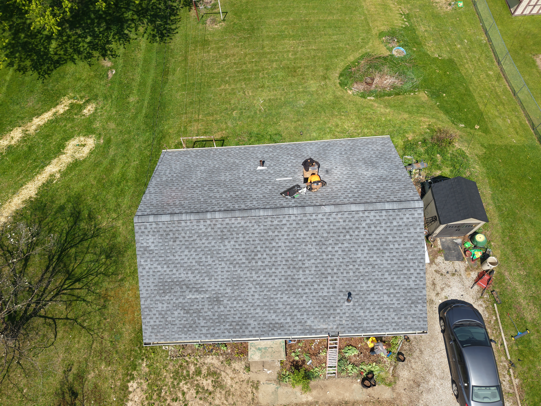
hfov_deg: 71.6
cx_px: 270
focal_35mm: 24
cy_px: 203
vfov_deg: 56.8
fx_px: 375
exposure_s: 1/2500
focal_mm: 8.67
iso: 100
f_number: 1.8
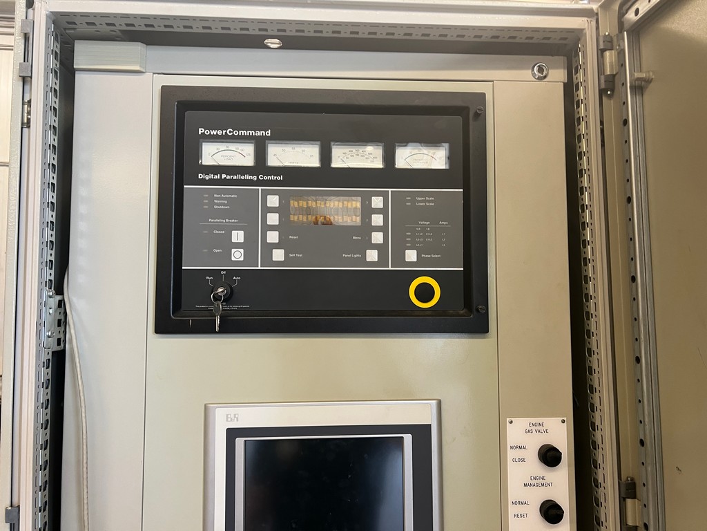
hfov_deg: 67.3
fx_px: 531
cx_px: 354
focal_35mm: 26
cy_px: 266
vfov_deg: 53.1
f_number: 1.5
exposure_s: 1/60
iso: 100
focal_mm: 5.7
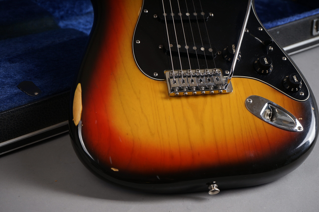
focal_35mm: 70
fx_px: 620
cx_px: 160
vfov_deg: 19.4
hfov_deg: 28.9
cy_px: 106
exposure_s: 1/160
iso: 160
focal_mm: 70
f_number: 8
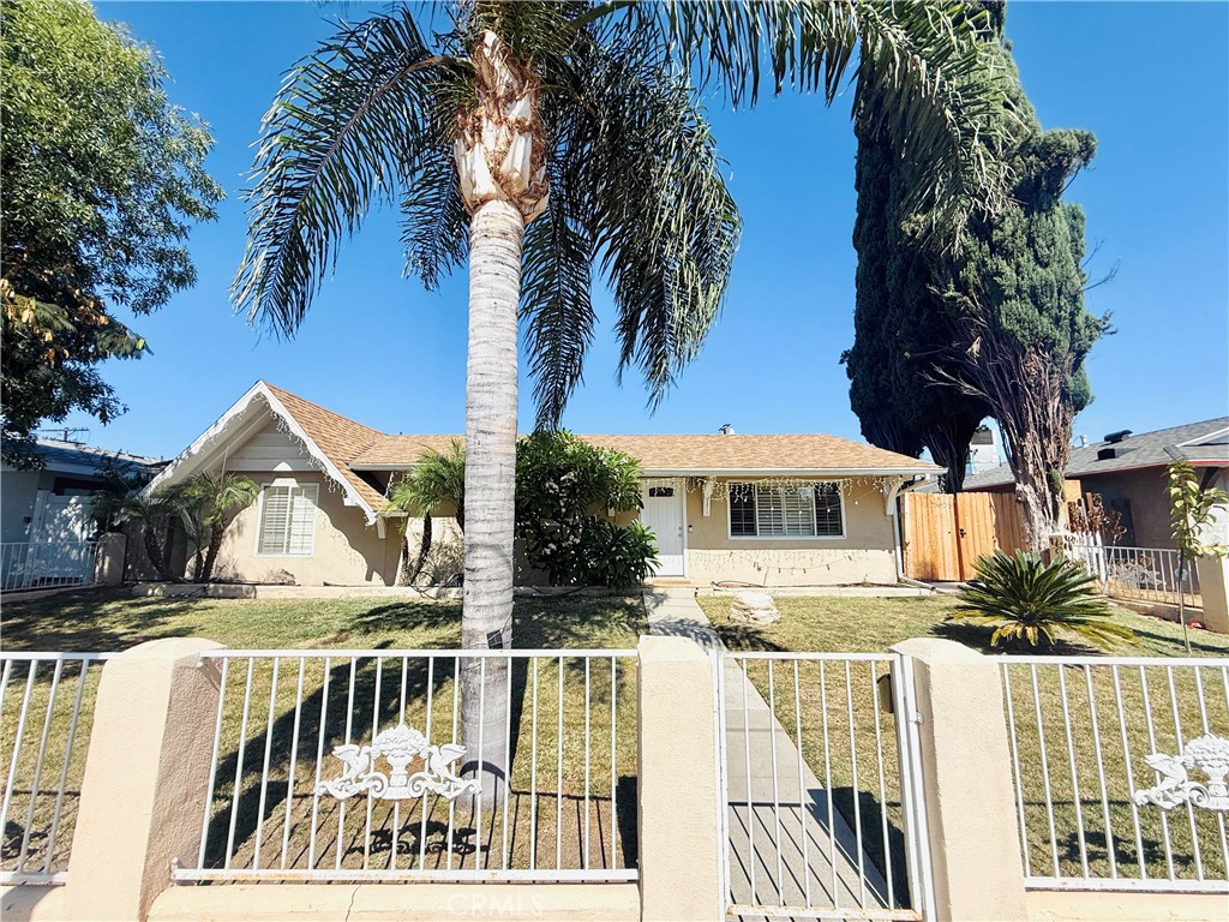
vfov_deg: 85.7
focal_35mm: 14
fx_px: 497
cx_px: 614
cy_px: 461
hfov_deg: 102.1
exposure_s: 1/2506
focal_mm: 2.22
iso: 50
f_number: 2.2
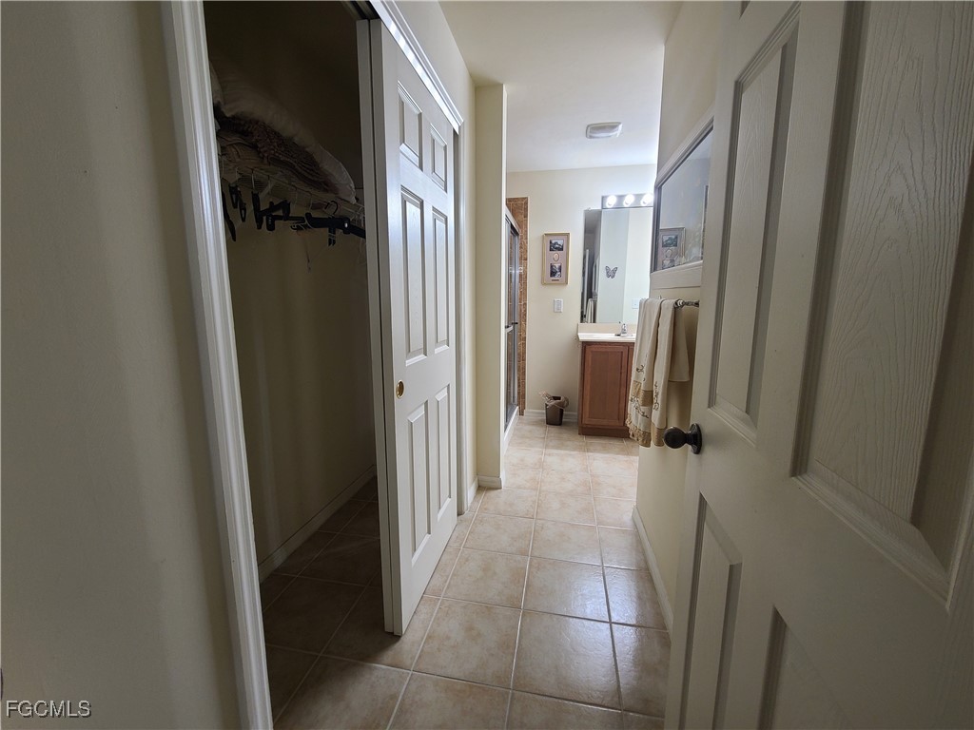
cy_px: 365
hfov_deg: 106.2
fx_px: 366
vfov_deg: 89.9
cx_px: 487
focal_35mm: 13
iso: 200
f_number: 2.2
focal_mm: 2.2
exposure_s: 1/60
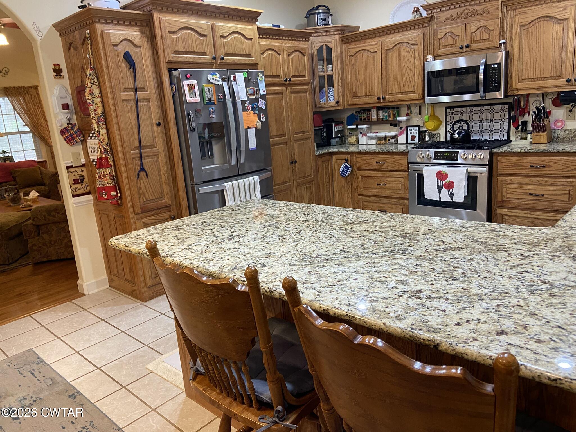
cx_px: 288
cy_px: 216
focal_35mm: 26
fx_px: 433
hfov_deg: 67.3
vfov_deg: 53.1
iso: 200
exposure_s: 1/60
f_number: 1.8
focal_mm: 4.25
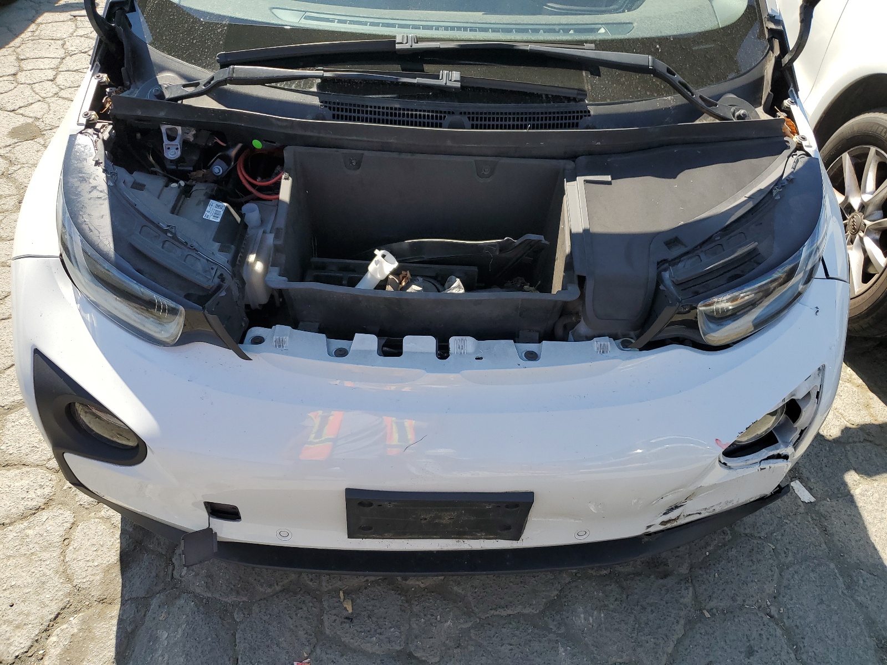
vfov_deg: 53.1
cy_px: 332
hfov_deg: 67.3
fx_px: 666
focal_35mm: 26
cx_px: 444
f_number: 1.5
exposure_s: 1/1250
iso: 50
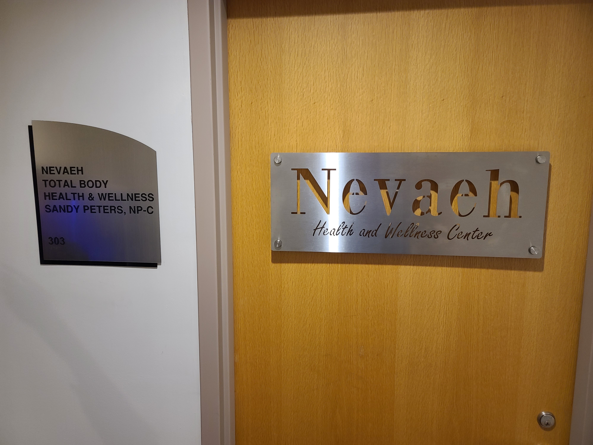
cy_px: 222
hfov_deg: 69.4
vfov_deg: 54.9
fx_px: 428
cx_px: 296
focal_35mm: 25
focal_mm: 7
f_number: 1.8
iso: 500
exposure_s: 1/39
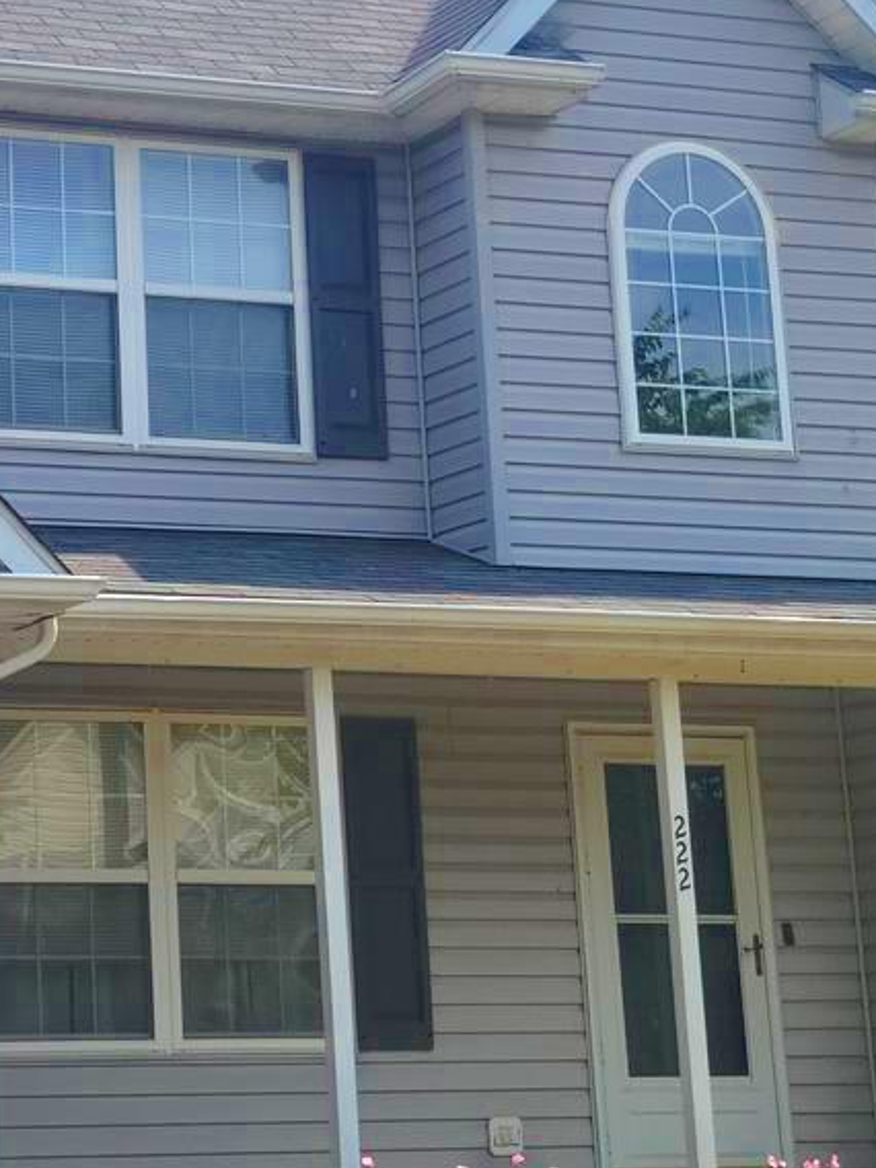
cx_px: -82
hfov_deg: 14.3
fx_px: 3408
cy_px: 181
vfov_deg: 19.2
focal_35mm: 101
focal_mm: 5.9
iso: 25
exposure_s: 1/1212
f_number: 2
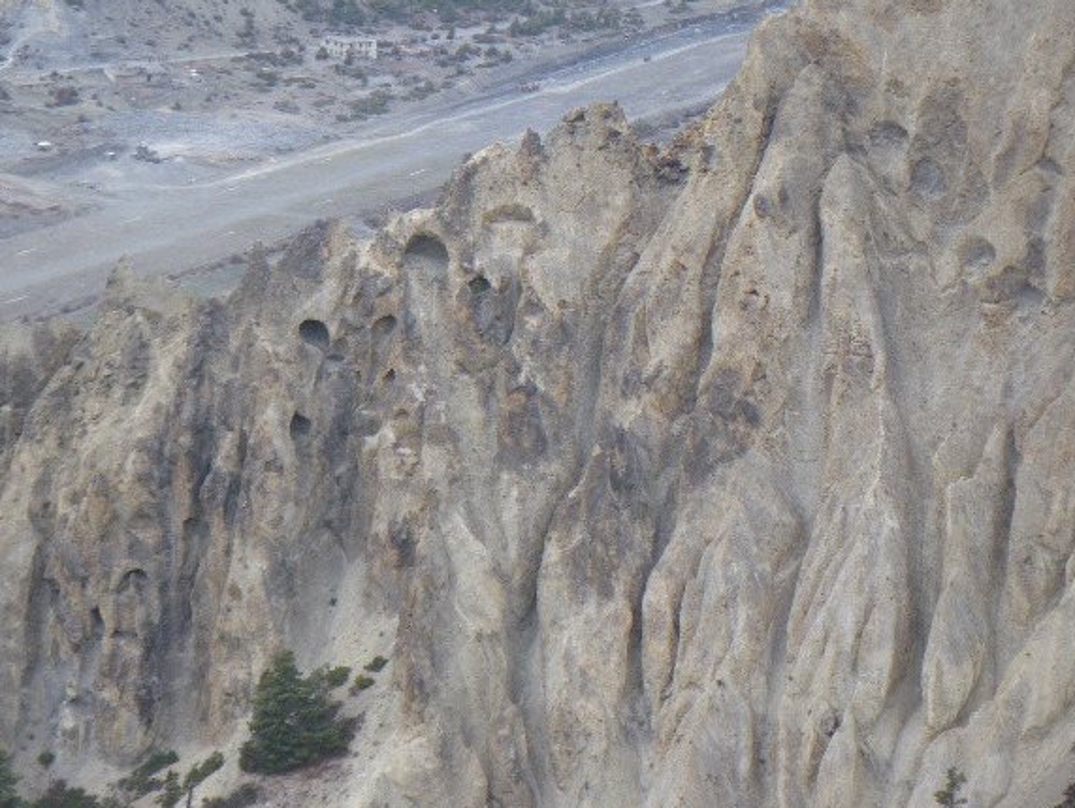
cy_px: 258
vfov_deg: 7.1
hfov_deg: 9.4
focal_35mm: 209
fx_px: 6495
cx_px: 291
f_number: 5.5
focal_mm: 25
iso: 100
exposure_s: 1/250
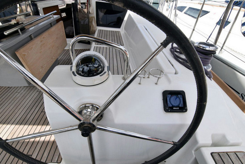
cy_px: 82
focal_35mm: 16
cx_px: 122
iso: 1600
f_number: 14
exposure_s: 1/640
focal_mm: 11
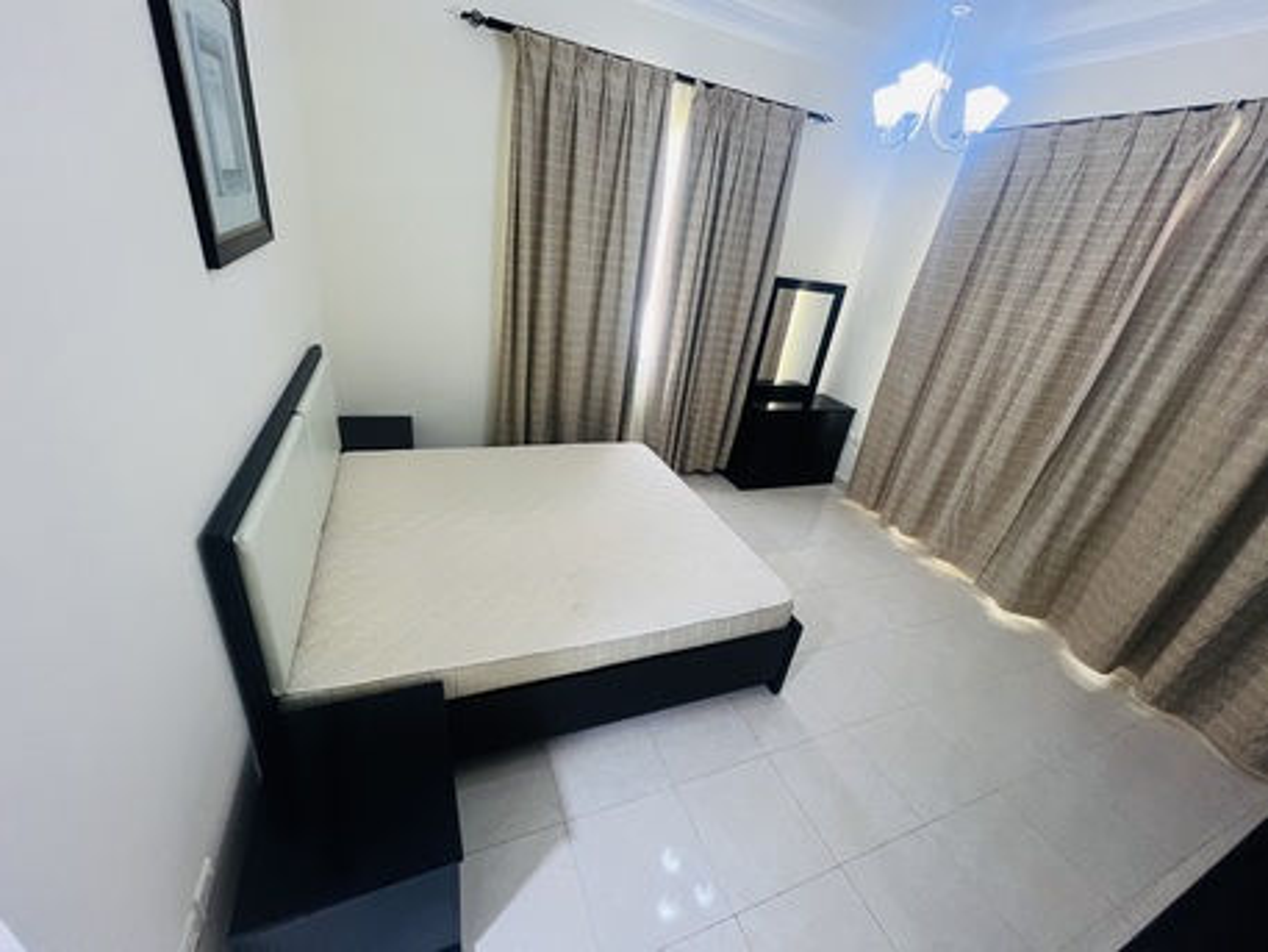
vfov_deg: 89.9
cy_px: 476
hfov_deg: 106.2
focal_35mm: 13
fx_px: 476
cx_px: 634
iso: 320
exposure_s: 1/50
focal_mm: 1.57
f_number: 1.8
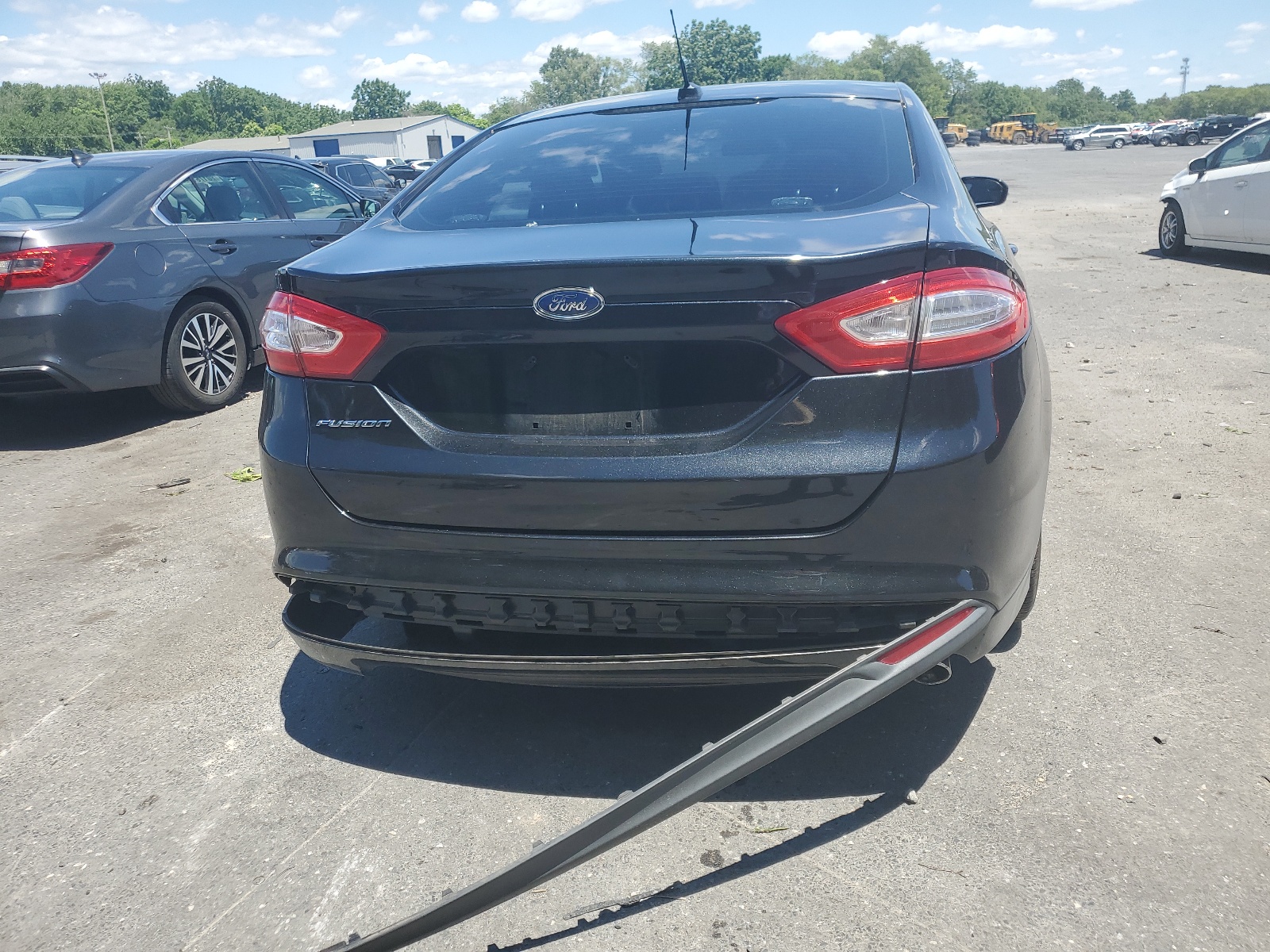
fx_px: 954
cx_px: 635
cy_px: 476
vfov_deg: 53.1
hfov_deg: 67.3
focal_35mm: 26
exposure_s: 1/2000
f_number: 1.5
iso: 50
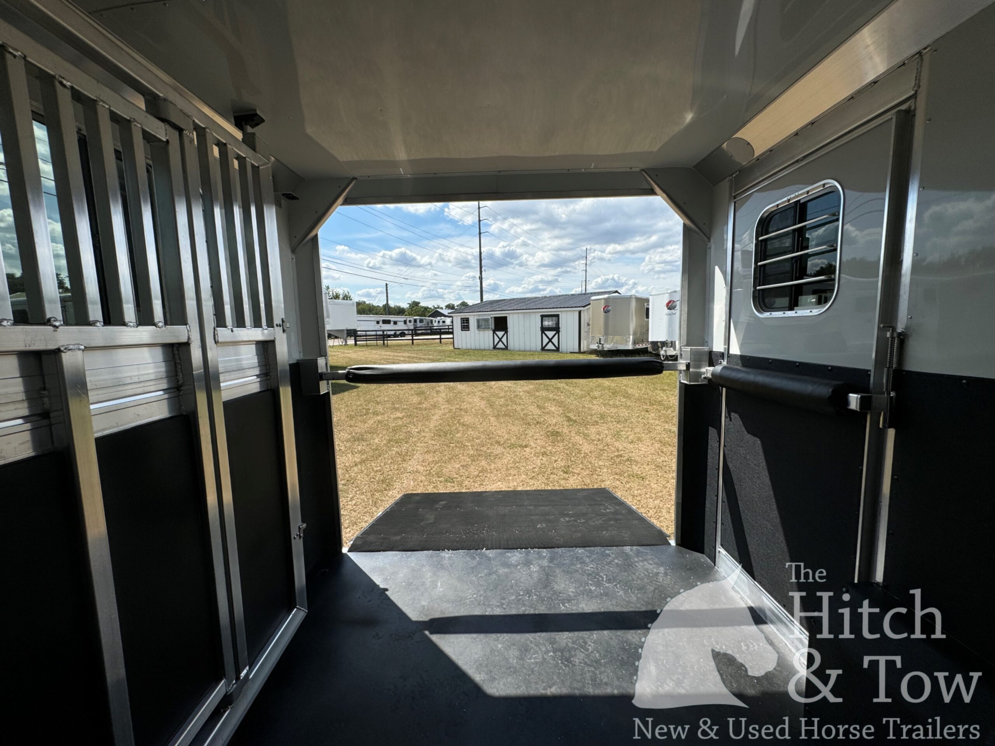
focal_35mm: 14
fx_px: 402
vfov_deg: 85.7
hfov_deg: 102.1
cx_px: 498
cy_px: 373
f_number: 2.2
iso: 50
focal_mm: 2.22
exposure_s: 1/2415
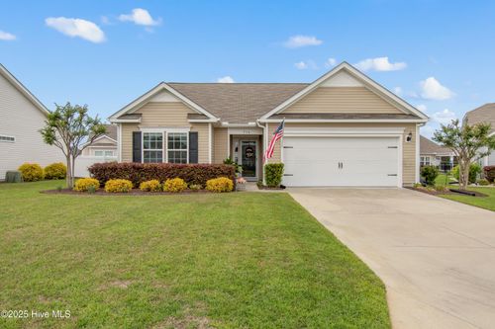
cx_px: 248
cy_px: 164
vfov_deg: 53.1
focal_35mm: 24
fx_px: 330
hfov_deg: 73.8
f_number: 8
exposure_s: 1/320
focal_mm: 16
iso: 100
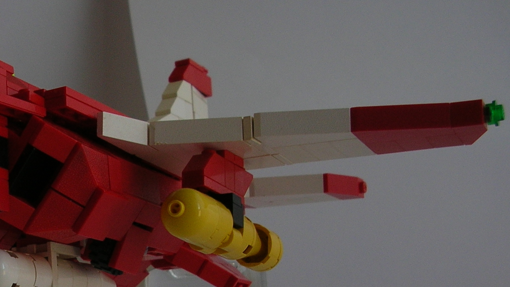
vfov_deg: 16.4
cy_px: 297
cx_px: 45
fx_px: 974
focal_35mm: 72
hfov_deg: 28.2
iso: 50
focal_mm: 5.8
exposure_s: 1/28.4
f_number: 2.8
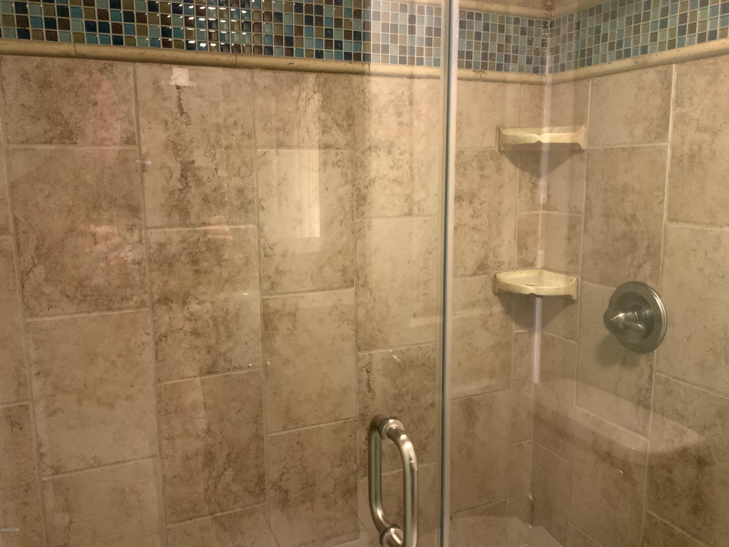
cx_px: 364
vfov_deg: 48.2
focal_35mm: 29
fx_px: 611
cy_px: 274
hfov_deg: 61.7
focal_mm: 3
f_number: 1.8
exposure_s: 1/30
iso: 320
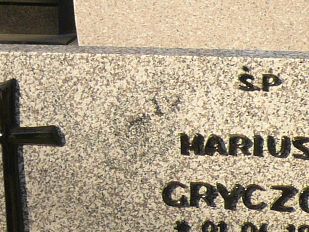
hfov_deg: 16.7
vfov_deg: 12.5
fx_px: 1054
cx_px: 195
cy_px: 177
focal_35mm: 118
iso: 100
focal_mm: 4.9
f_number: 8
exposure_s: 1/125
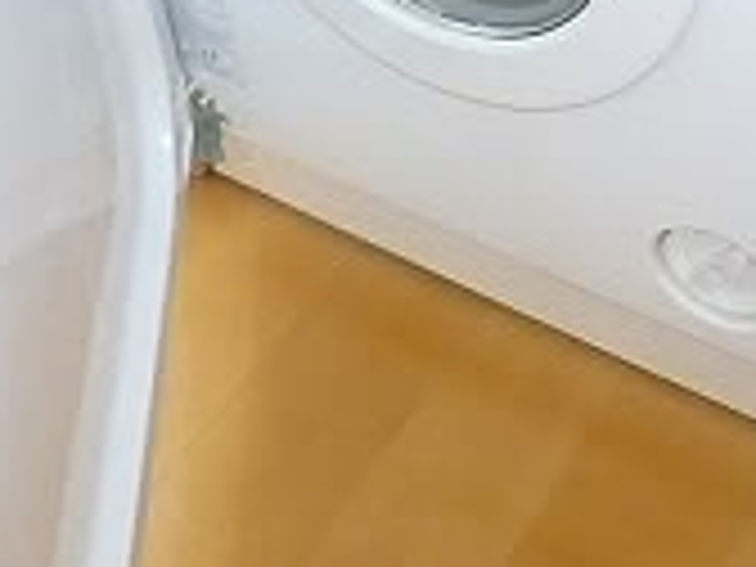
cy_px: -124
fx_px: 1398
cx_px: 400
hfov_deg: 30.3
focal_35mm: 64
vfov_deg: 21.2
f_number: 3.1
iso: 1600
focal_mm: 4.5
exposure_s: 1/125
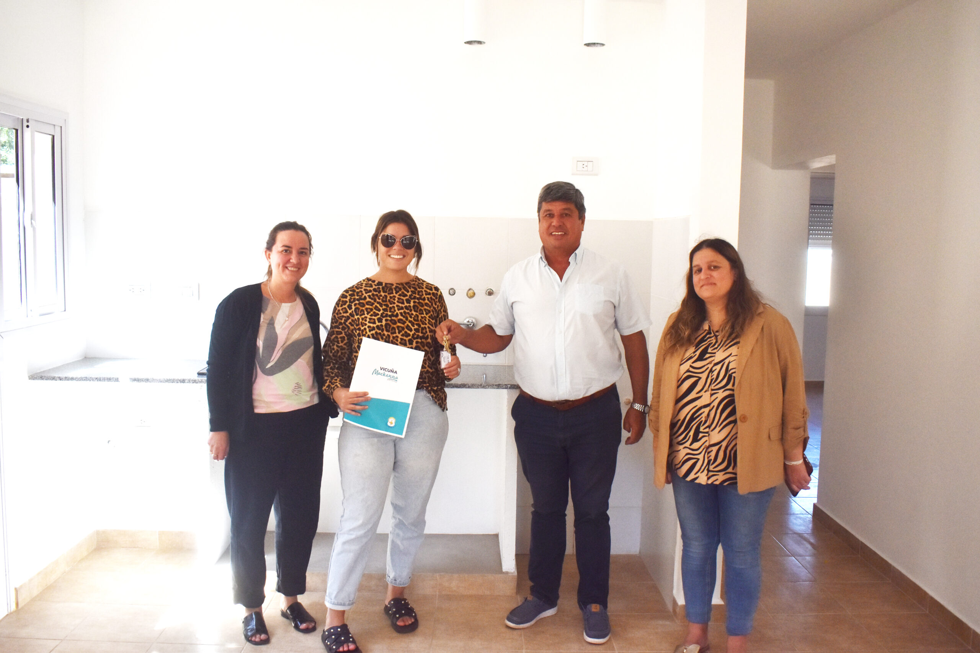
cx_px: 490
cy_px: 326
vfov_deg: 40.0
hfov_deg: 57.2
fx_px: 898
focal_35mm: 33
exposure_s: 1/1250
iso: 720
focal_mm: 22
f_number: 4
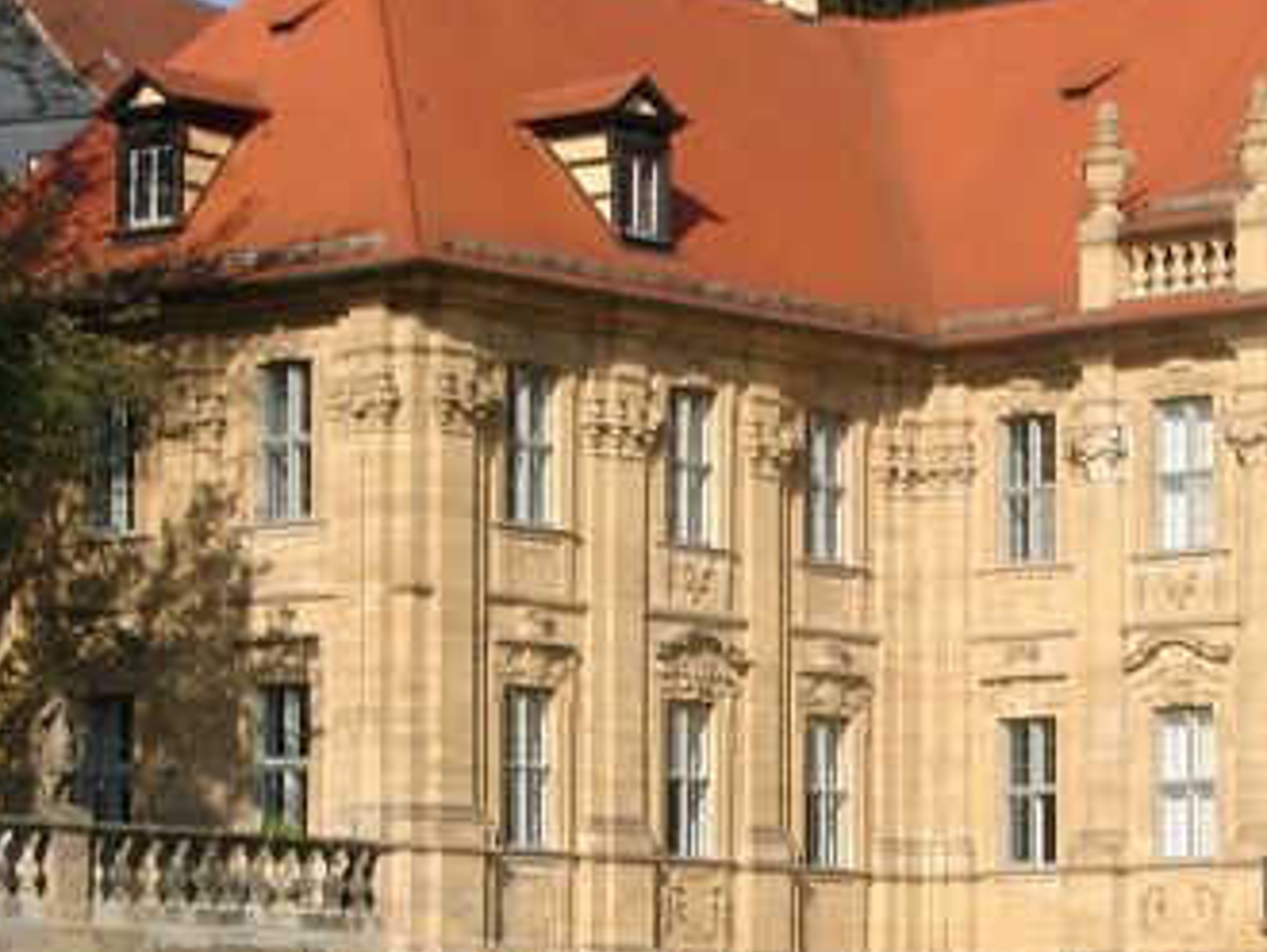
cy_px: 687
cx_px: 902
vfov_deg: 9.6
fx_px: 5677
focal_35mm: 155
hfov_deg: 12.7
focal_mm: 13.35
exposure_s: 1/678
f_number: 4
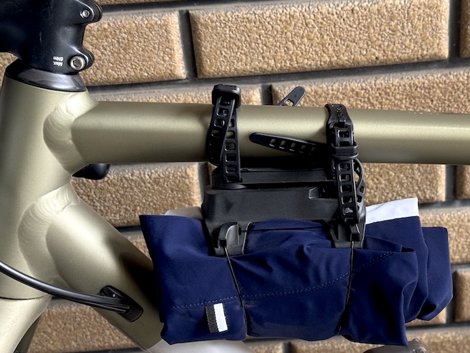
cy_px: 217
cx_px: 310
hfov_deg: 28.0
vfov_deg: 21.3
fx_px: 937
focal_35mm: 69
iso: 200
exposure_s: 1/60
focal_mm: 6.76
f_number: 1.78
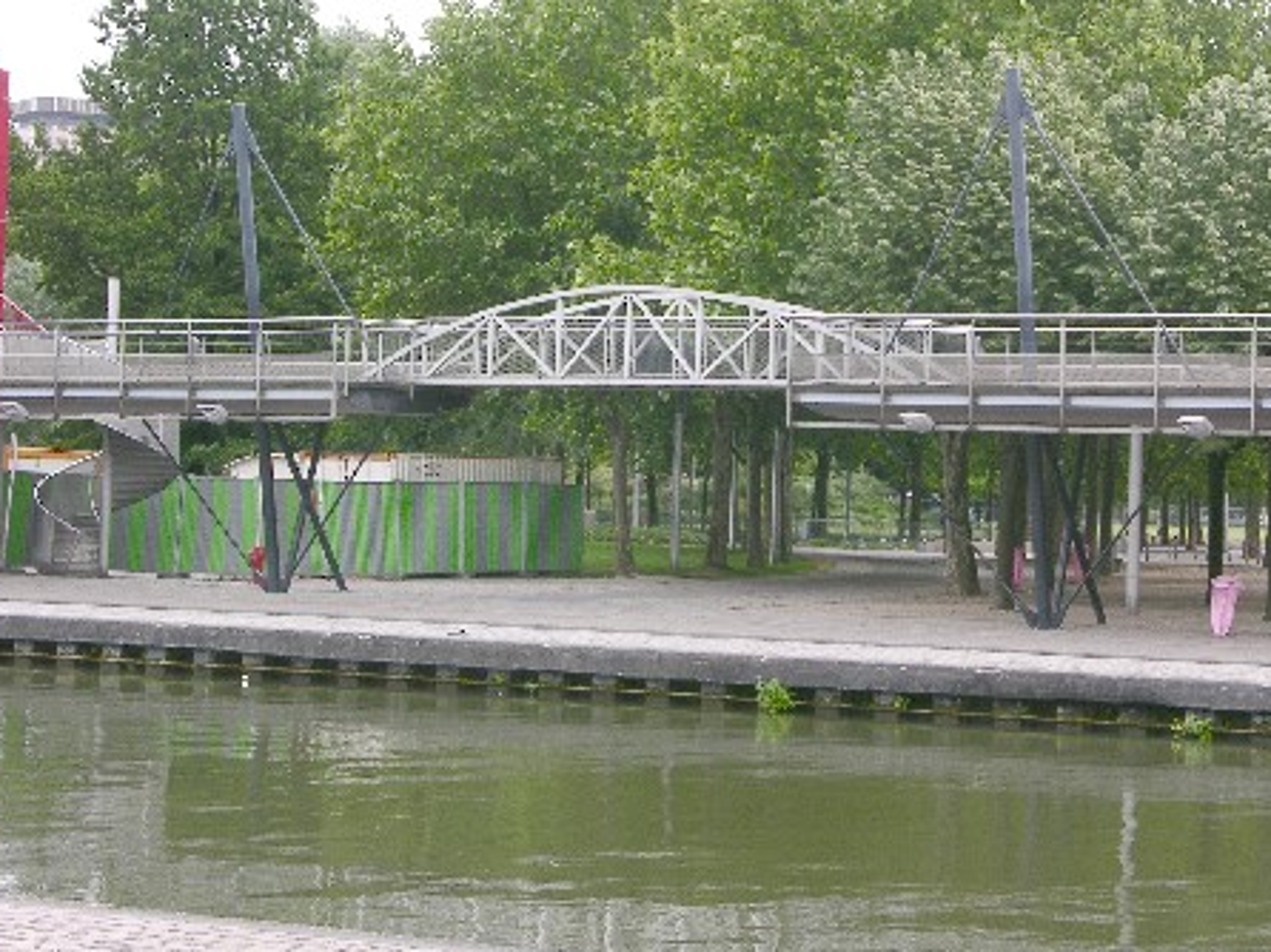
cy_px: 331
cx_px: 748
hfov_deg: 18.2
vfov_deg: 13.7
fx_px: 3963
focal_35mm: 108
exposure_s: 1/134
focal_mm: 21
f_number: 5.5
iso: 50
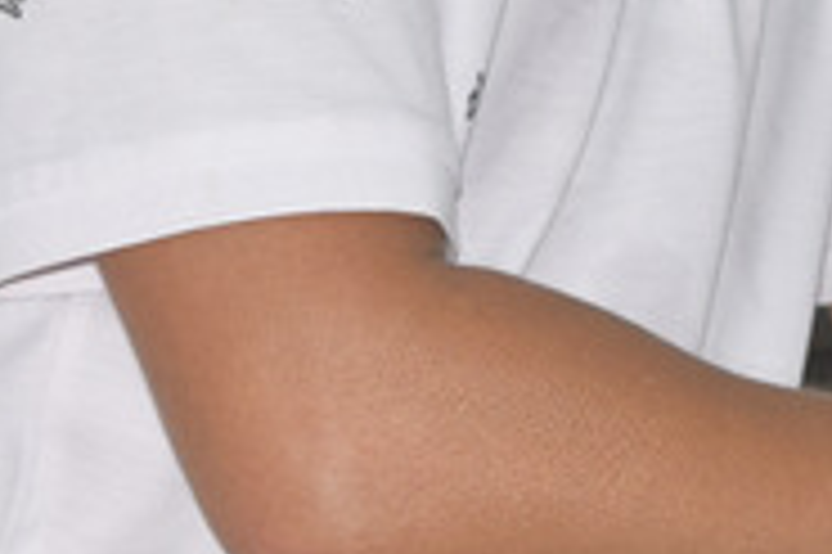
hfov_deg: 5.5
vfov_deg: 3.7
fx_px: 8613
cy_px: -207
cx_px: 1075
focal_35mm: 373
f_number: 5.3
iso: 400
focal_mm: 46
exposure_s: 1/30
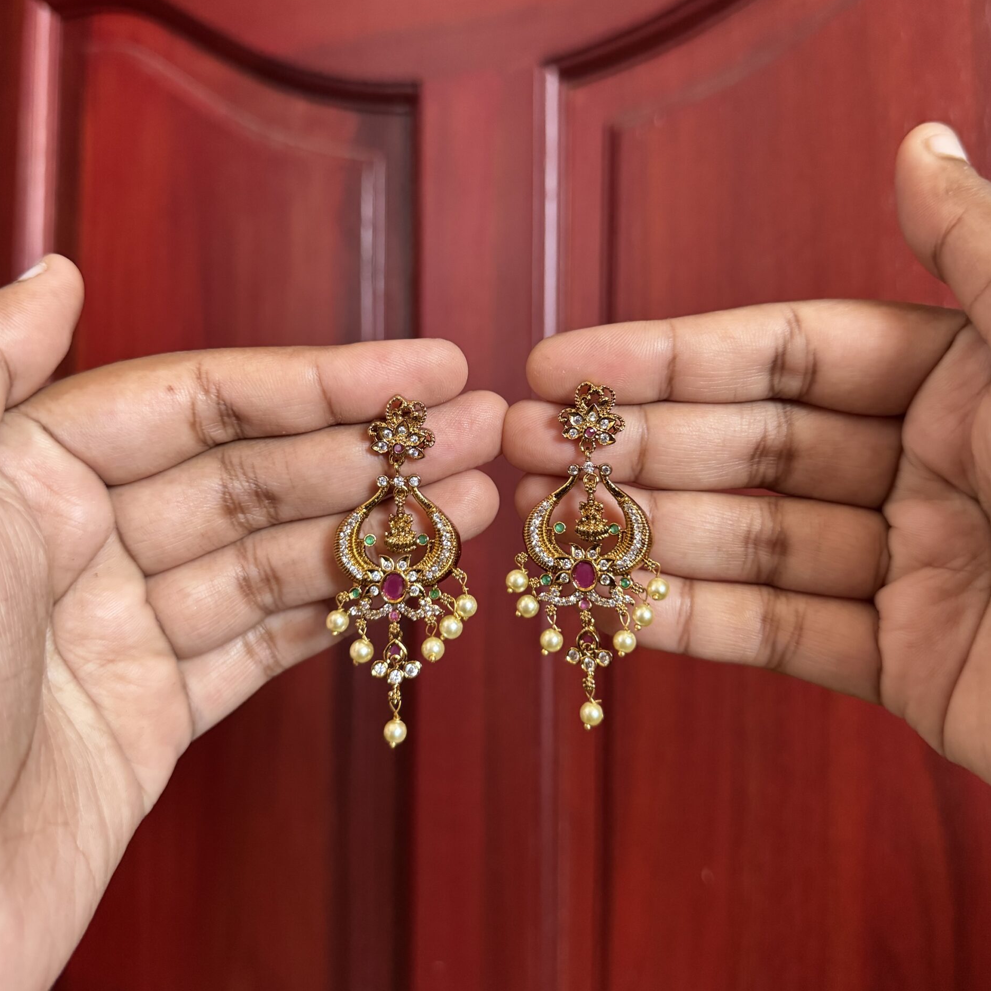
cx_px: 488
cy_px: 441
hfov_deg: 55.6
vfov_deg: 55.5
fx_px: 939
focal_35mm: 29
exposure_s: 1/60
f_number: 1.78
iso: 500
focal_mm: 6.76
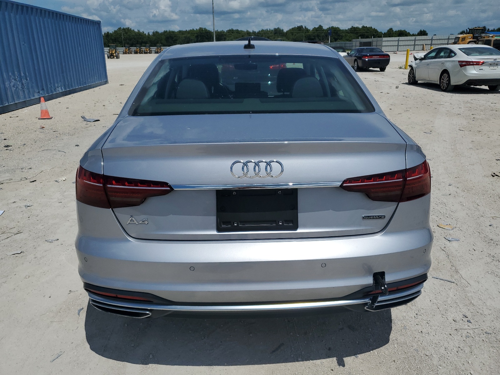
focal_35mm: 26
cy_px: 188
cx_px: 250
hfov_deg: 67.3
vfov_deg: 53.1
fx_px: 376
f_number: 1.5
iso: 51
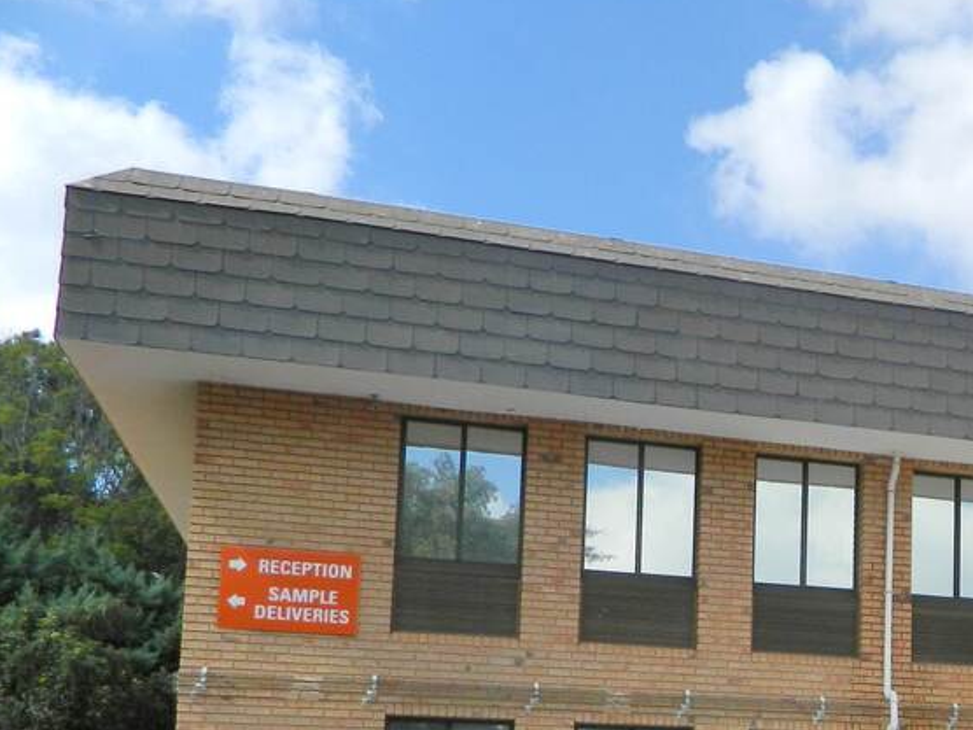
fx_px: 1518
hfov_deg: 32.0
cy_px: 707
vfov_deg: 25.8
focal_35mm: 54
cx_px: 1032
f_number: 3.1
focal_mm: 4.5
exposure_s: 1/800
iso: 80
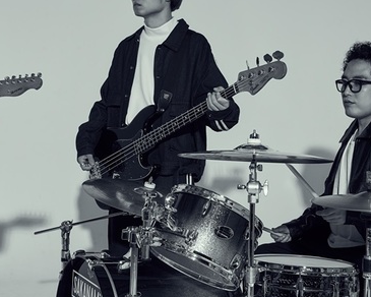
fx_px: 802
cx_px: 86
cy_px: 126
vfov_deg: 21.0
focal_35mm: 73
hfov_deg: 25.7
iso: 200
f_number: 14
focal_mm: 40
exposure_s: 1/125
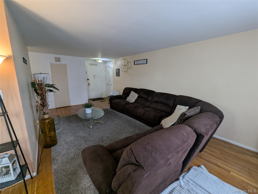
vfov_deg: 90.1
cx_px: 129
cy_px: 97
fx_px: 97
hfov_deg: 106.1
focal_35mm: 13
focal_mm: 1.95
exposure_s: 1/40
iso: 114
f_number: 2.2
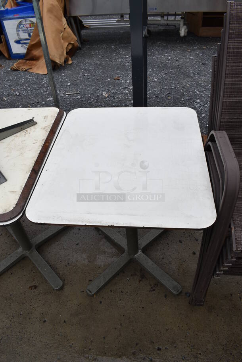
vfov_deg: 67.3
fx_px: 272
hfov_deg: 48.0
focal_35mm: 27
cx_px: 121
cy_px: 181
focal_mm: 18
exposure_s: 1/250
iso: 100
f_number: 8
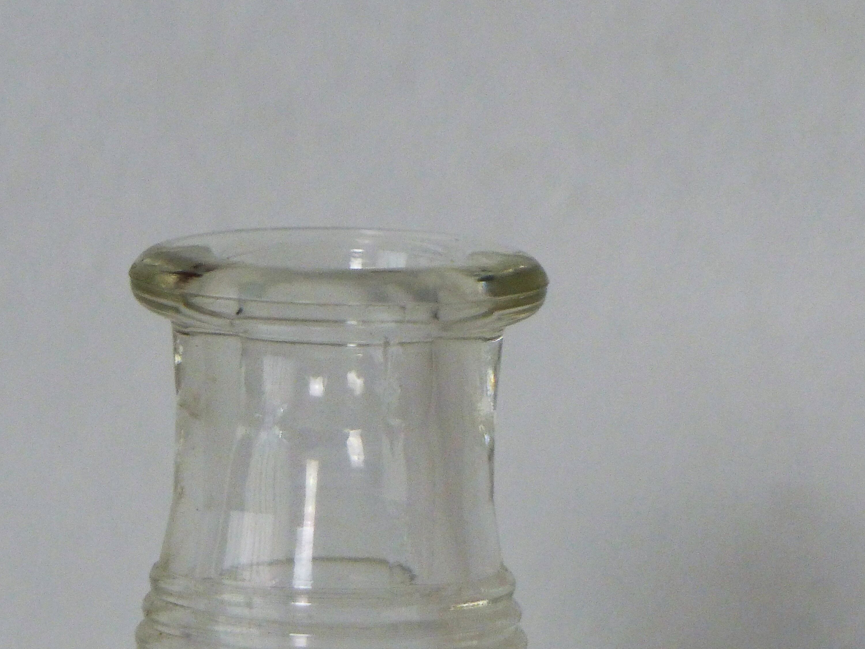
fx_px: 14394
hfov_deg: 3.4
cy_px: 388
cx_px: 314
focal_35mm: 576
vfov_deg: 2.6
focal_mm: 70.5
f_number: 2.8
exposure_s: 1/100
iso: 160
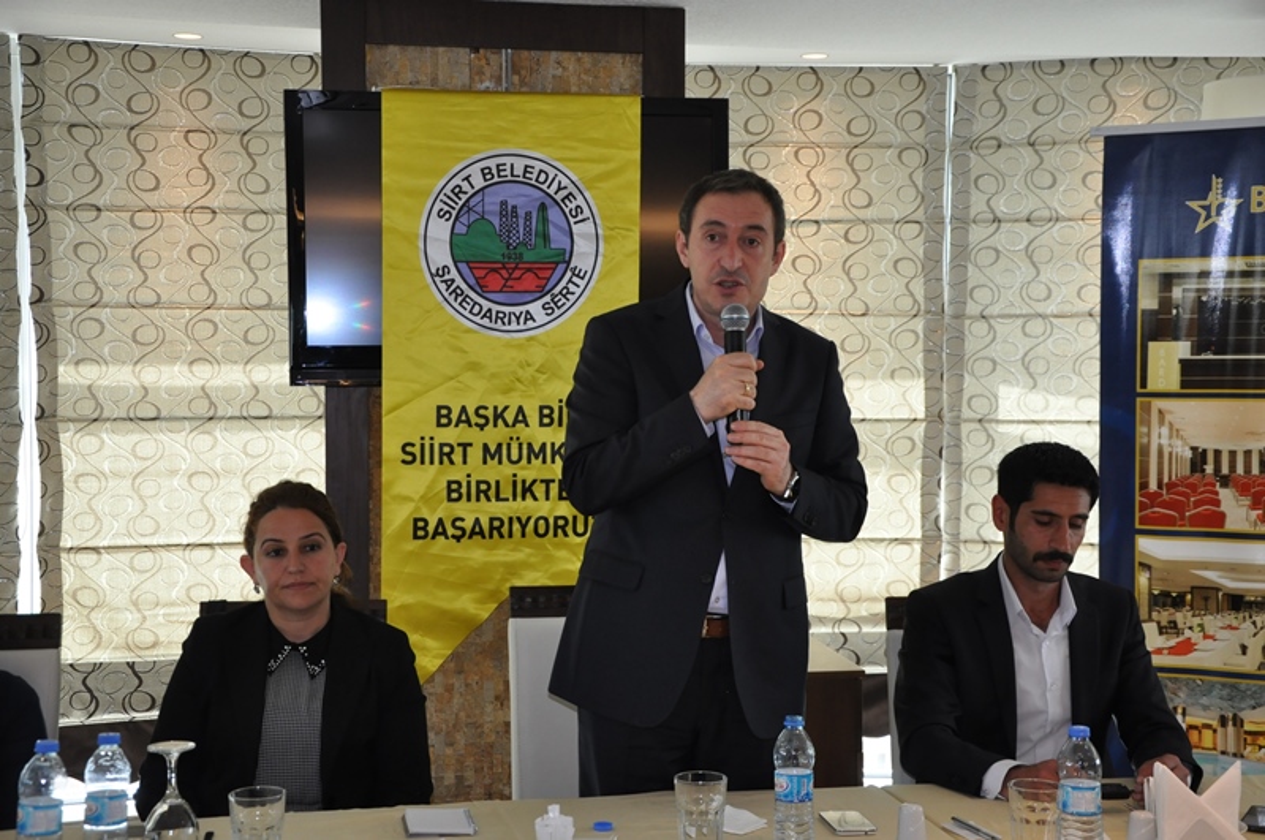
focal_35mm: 52
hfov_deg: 37.9
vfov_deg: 25.7
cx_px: 632
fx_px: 1842
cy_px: 420
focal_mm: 35
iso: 800
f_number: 4.5
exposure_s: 1/80
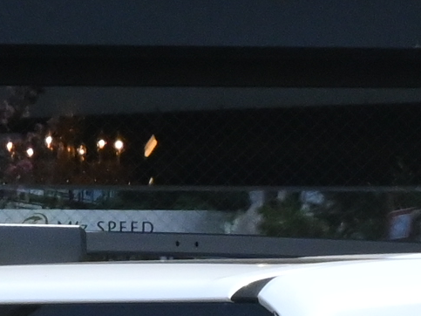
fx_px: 4927
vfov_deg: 3.6
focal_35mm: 405
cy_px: 865
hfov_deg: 4.9
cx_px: -85
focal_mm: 32.5
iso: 1000
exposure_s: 1/1250
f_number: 11
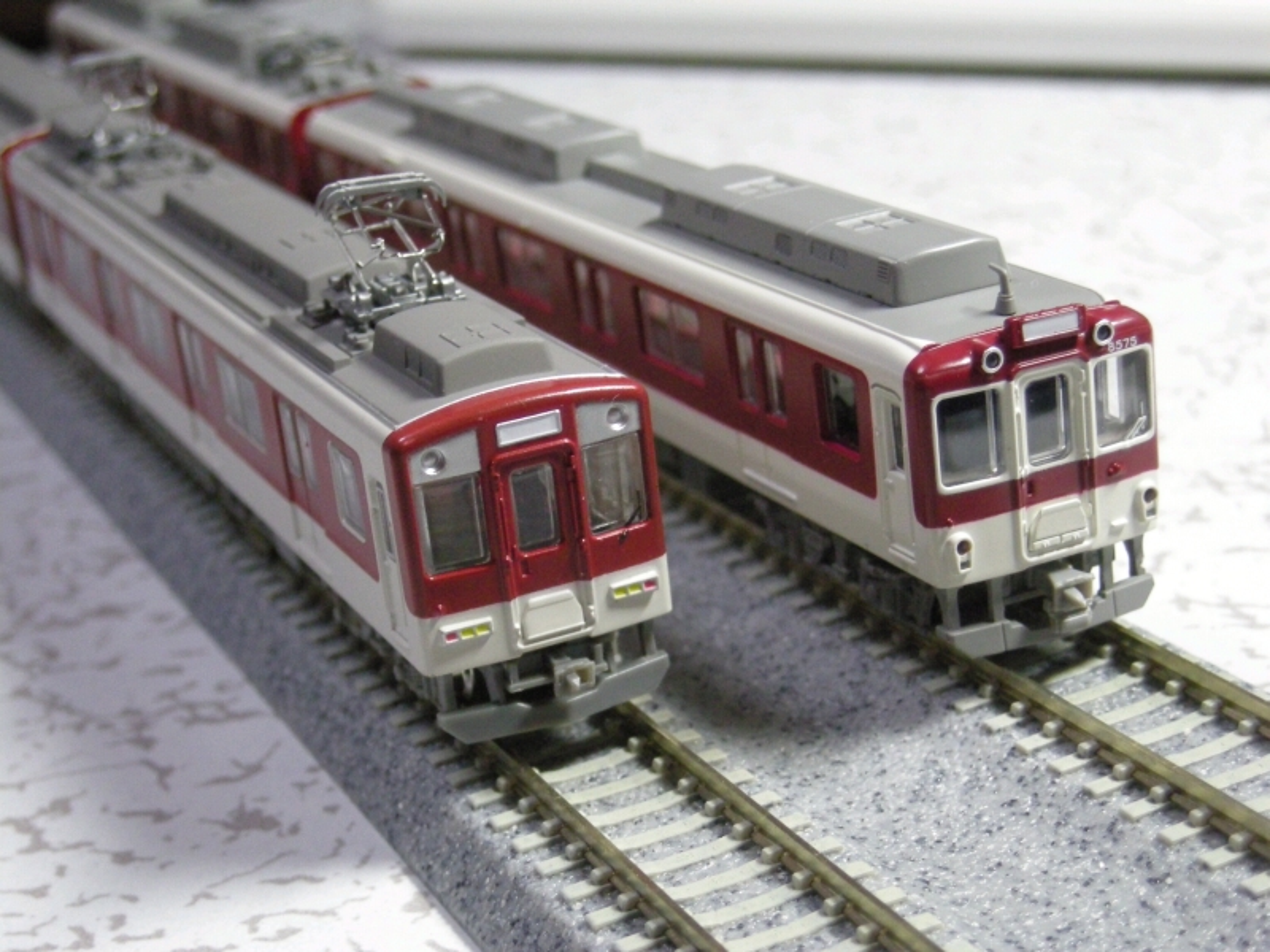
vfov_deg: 19.4
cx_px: 635
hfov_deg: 25.7
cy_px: 476
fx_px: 2788
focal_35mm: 76
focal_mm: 12.3
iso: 400
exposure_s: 1/57.6
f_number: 3.9
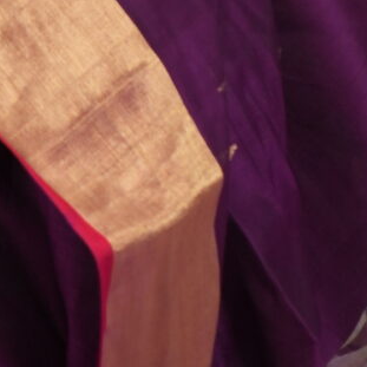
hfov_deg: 7.3
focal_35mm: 238
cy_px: -379
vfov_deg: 7.1
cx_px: -90
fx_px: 2855
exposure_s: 1/60
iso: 800
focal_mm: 34
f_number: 4
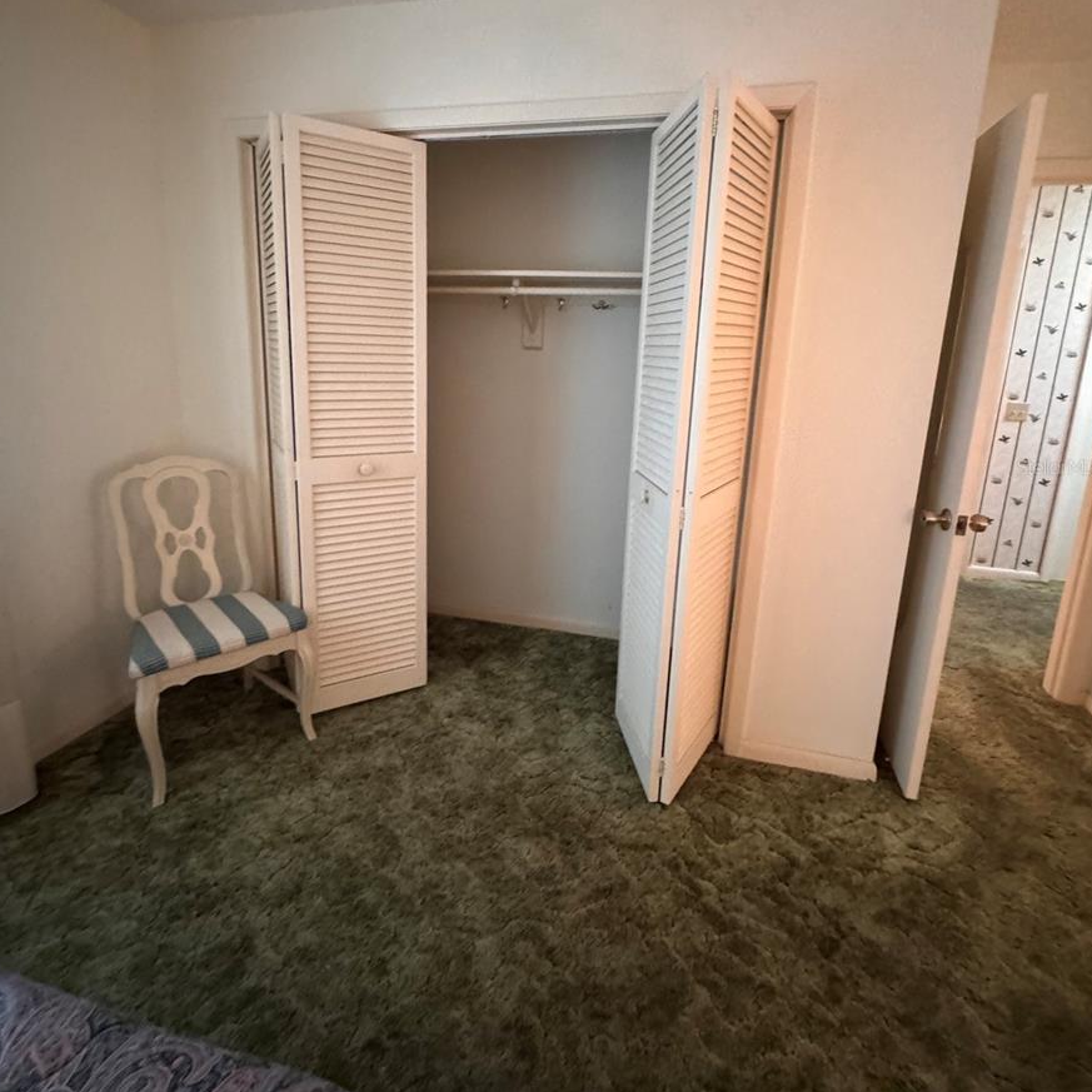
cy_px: 467
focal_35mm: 17
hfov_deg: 84.0
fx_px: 607
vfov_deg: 83.4
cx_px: 543
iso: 1000
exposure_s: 1/40
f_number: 2.2
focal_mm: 2.22
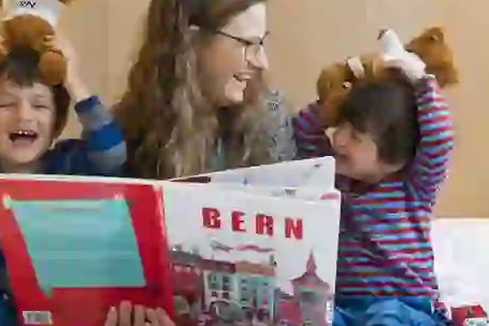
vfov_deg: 17.7
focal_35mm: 77
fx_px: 1045
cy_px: 106
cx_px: 190
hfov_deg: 26.3
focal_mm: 35
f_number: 3.2
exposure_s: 1/100
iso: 1250
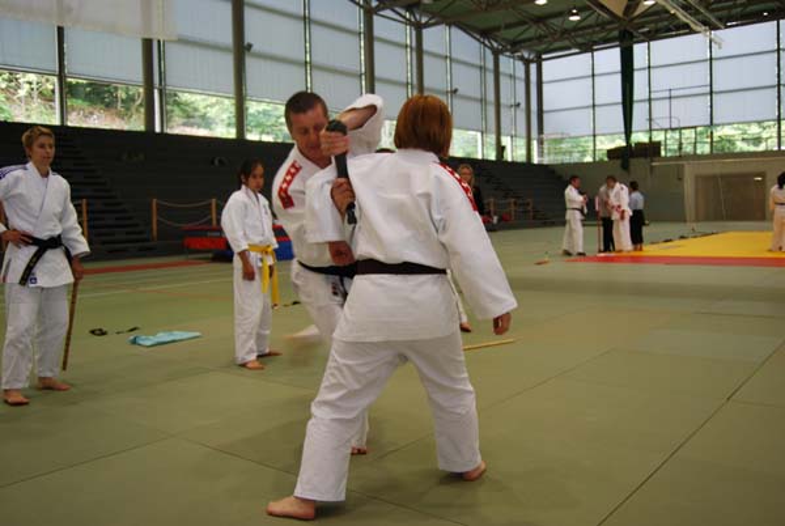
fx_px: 655
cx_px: 392
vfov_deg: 43.7
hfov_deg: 61.9
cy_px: 263
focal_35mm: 30
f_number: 3.8
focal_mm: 20
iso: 200
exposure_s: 1/40
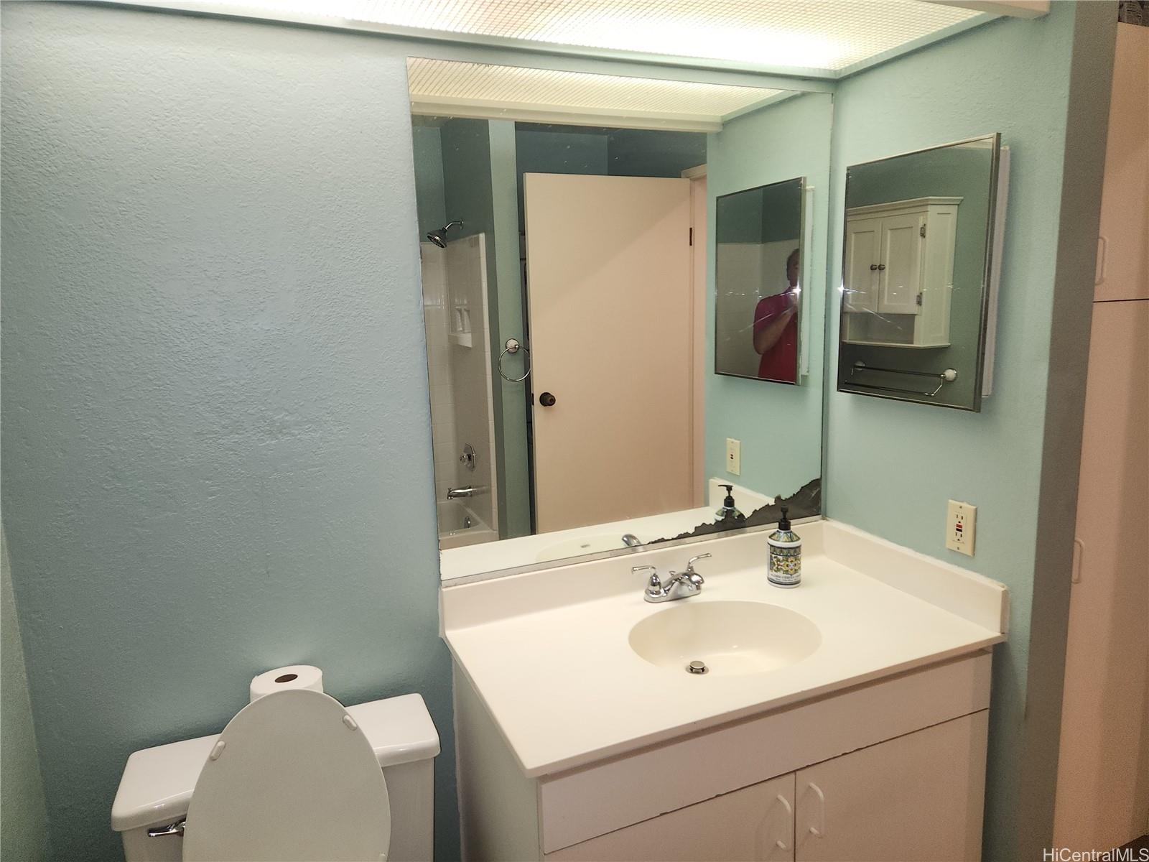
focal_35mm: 23
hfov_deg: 73.9
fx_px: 763
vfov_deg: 58.9
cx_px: 574
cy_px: 431
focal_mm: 5.4
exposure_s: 1/60
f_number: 1.8
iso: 80
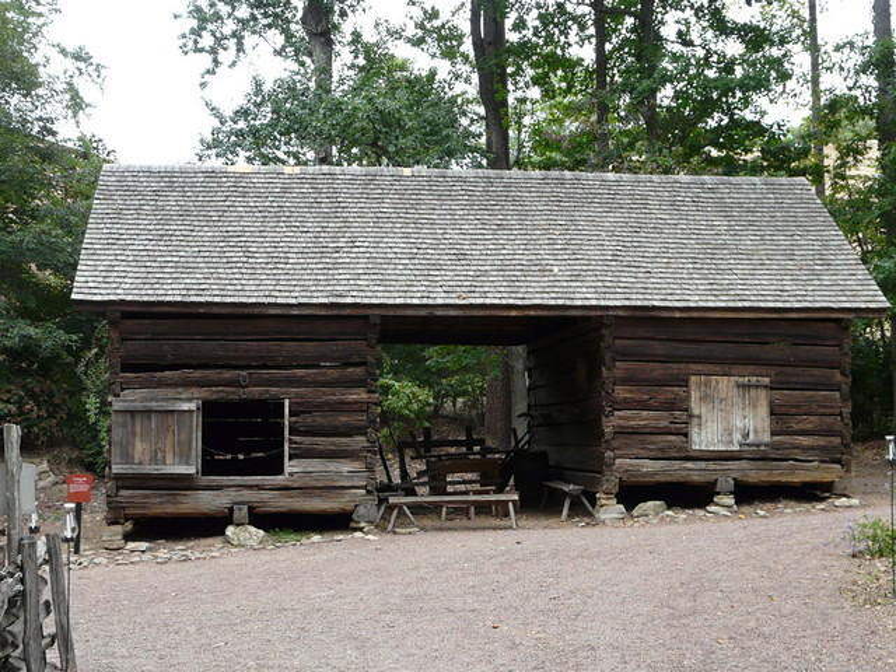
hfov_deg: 35.5
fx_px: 1398
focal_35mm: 54
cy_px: 336
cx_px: 448
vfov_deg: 27.0
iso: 100
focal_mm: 6.8
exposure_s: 1/125
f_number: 3.2
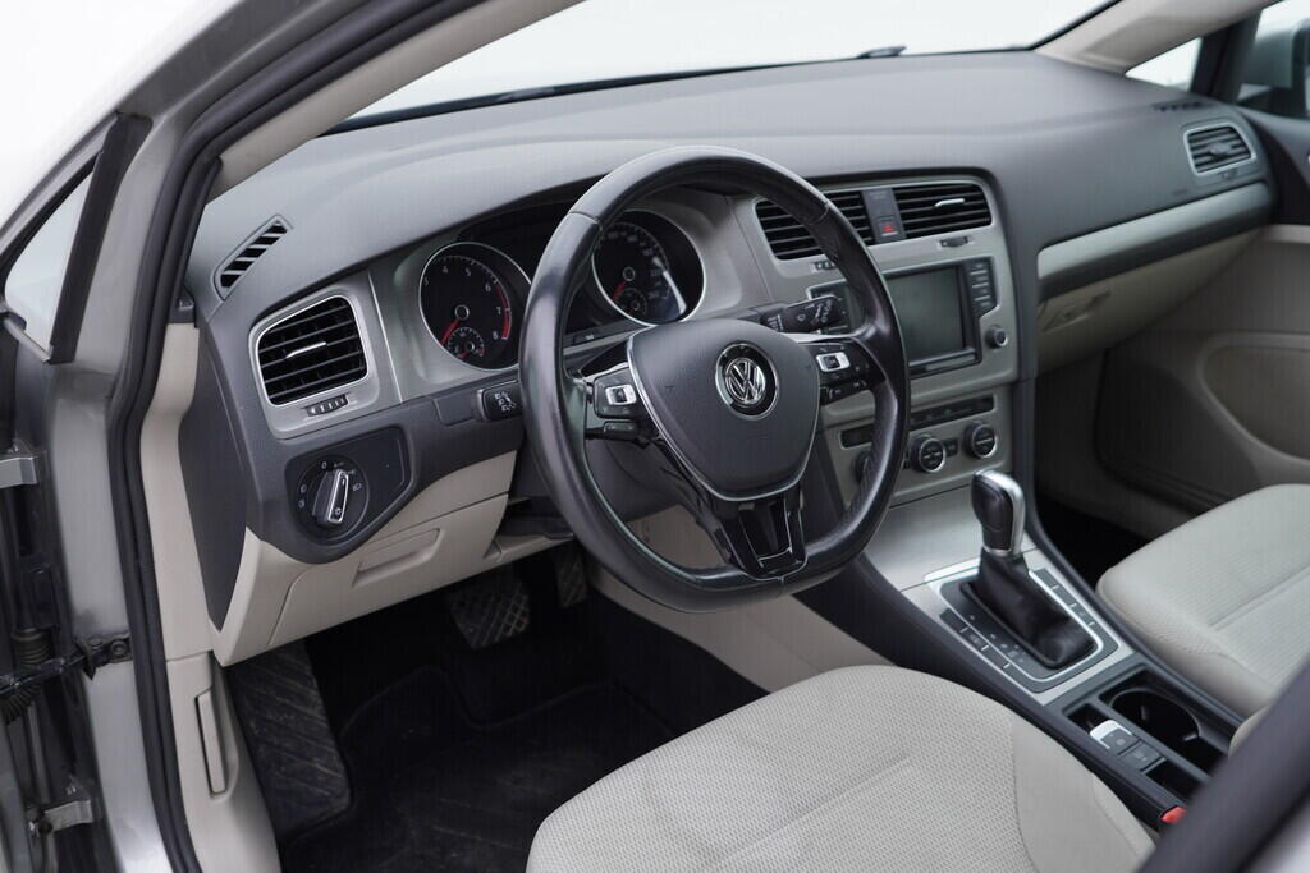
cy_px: 436
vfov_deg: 36.9
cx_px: 655
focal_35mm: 36
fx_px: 1310
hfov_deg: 53.1
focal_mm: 24
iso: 125
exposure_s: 1/50
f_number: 3.2
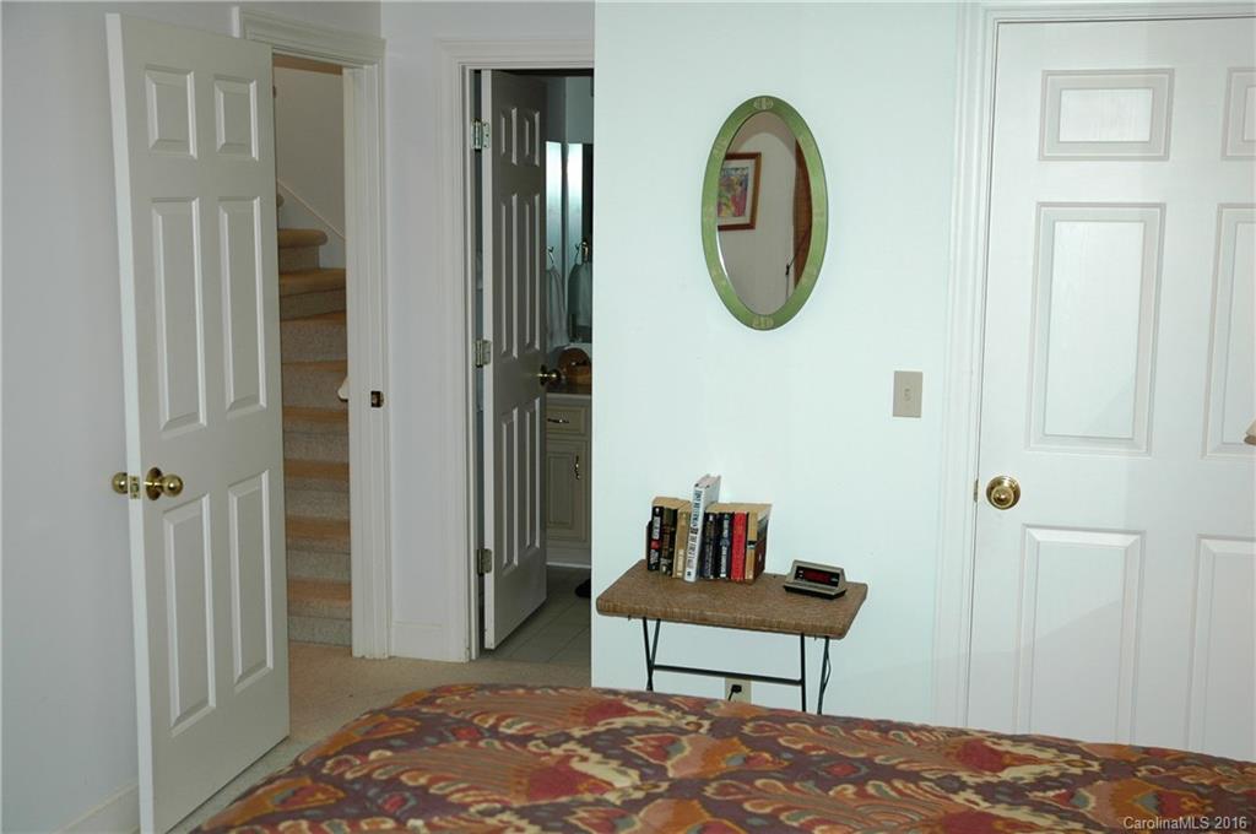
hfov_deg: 42.4
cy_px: 417
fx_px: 1620
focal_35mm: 46
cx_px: 628
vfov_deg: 28.9
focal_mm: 31
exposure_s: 1/60
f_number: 4
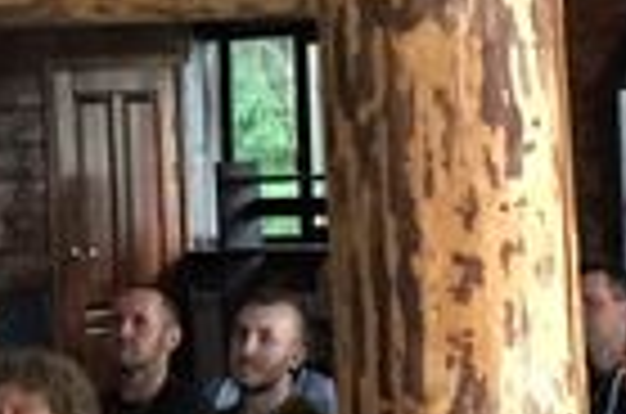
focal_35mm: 174
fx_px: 3019
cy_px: 324
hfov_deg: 11.6
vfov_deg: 7.8
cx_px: -95
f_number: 2.2
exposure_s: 1/17
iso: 320
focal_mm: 4.15
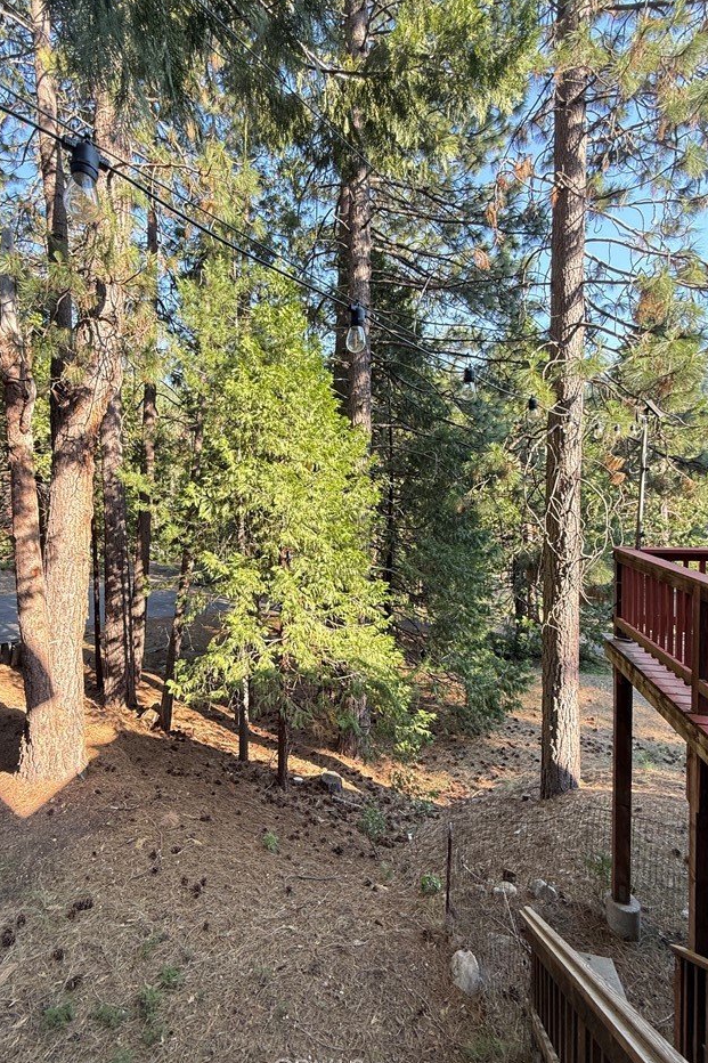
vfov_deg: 96.6
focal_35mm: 16
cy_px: 502
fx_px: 472
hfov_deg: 73.4
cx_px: 308
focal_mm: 2.22
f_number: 2.2
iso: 64
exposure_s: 1/103
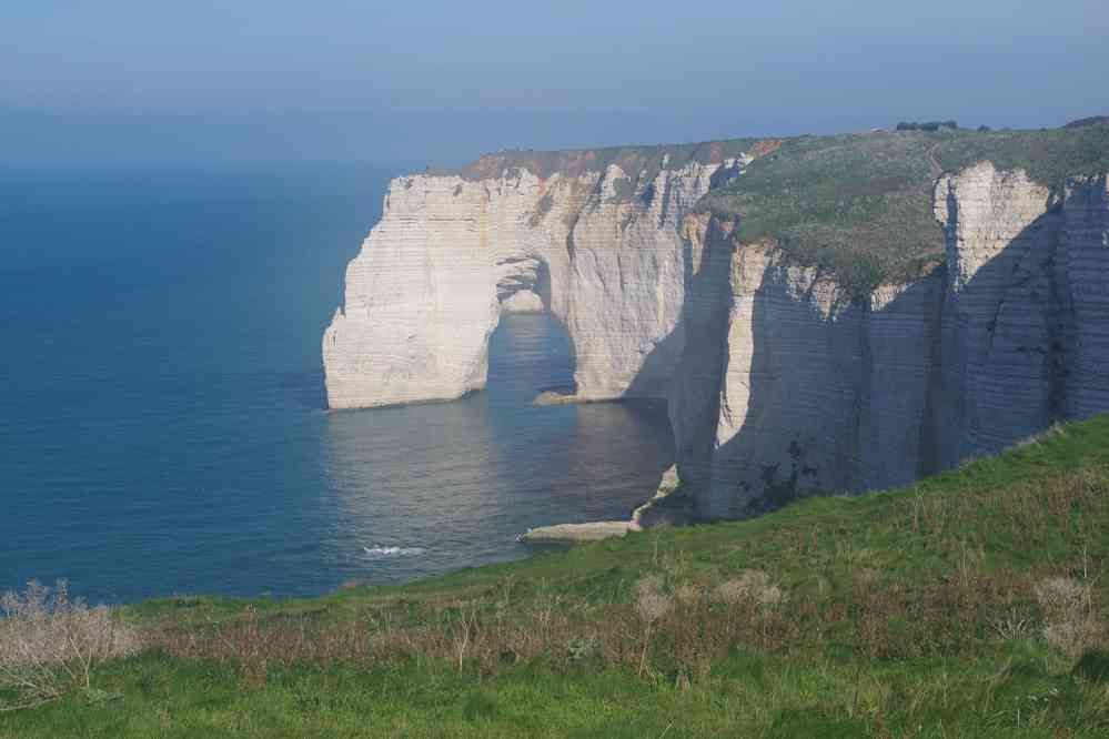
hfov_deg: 27.0
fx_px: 2310
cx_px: 554
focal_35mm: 75
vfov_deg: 18.2
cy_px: 370
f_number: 11
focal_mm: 50
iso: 200
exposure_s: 1/125
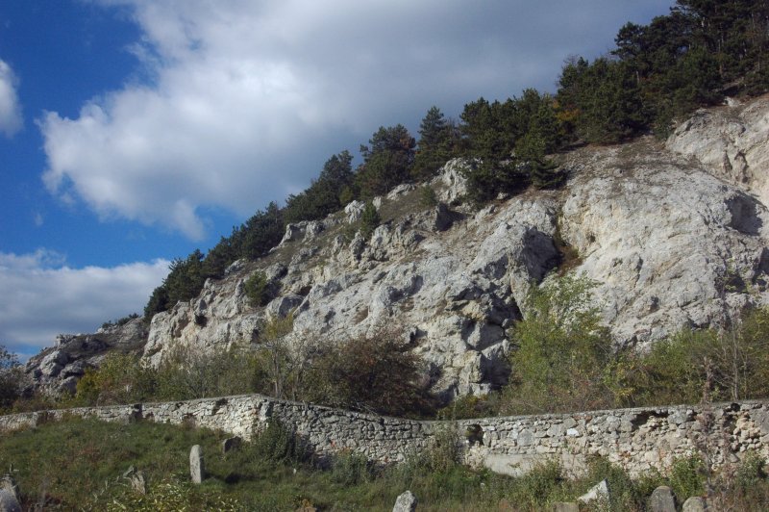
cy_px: 256
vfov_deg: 31.8
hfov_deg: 46.4
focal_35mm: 42
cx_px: 384
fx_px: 896
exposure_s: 1/125
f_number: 16
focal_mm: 28
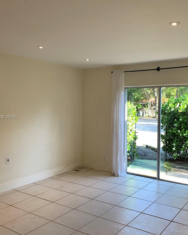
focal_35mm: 34
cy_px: 117
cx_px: 112
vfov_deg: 52.8
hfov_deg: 43.2
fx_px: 237
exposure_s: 1/120
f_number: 1.8
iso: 32
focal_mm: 4.25
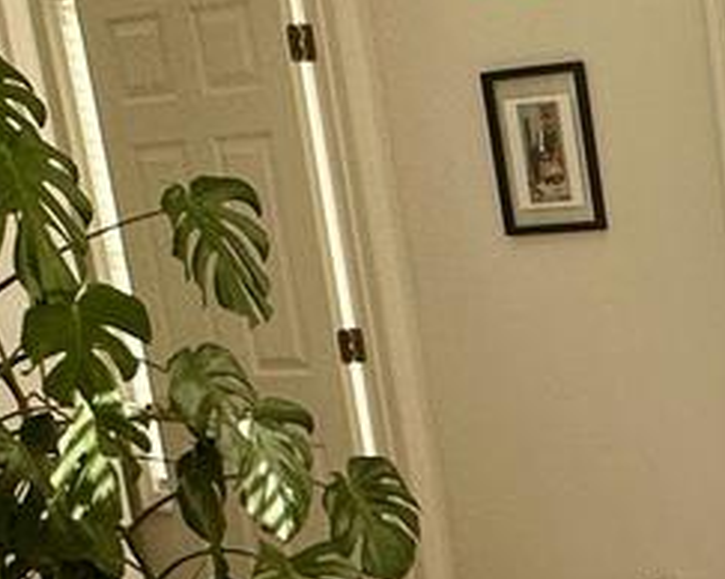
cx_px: 1089
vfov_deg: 18.3
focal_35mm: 81
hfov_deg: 20.3
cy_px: 627
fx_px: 1737
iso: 40
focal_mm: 2.22
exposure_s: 1/364
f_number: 2.2
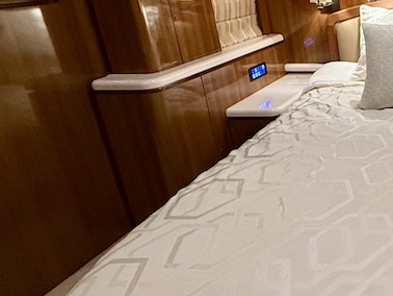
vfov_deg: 38.3
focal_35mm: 37
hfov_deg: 36.7
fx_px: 420
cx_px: 486
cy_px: 100
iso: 320
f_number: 2.2
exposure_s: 1/53
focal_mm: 2.22
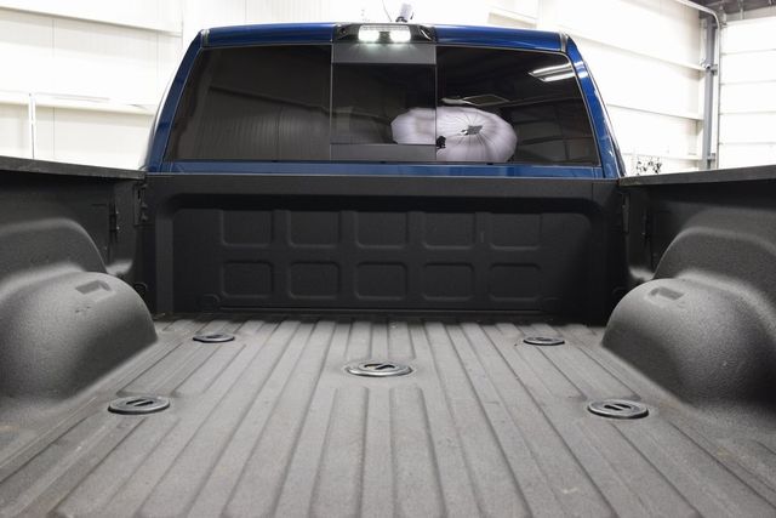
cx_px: 388
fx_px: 776
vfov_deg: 36.9
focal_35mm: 36
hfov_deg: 53.1
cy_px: 259
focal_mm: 24
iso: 1000
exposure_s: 1/15
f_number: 6.3
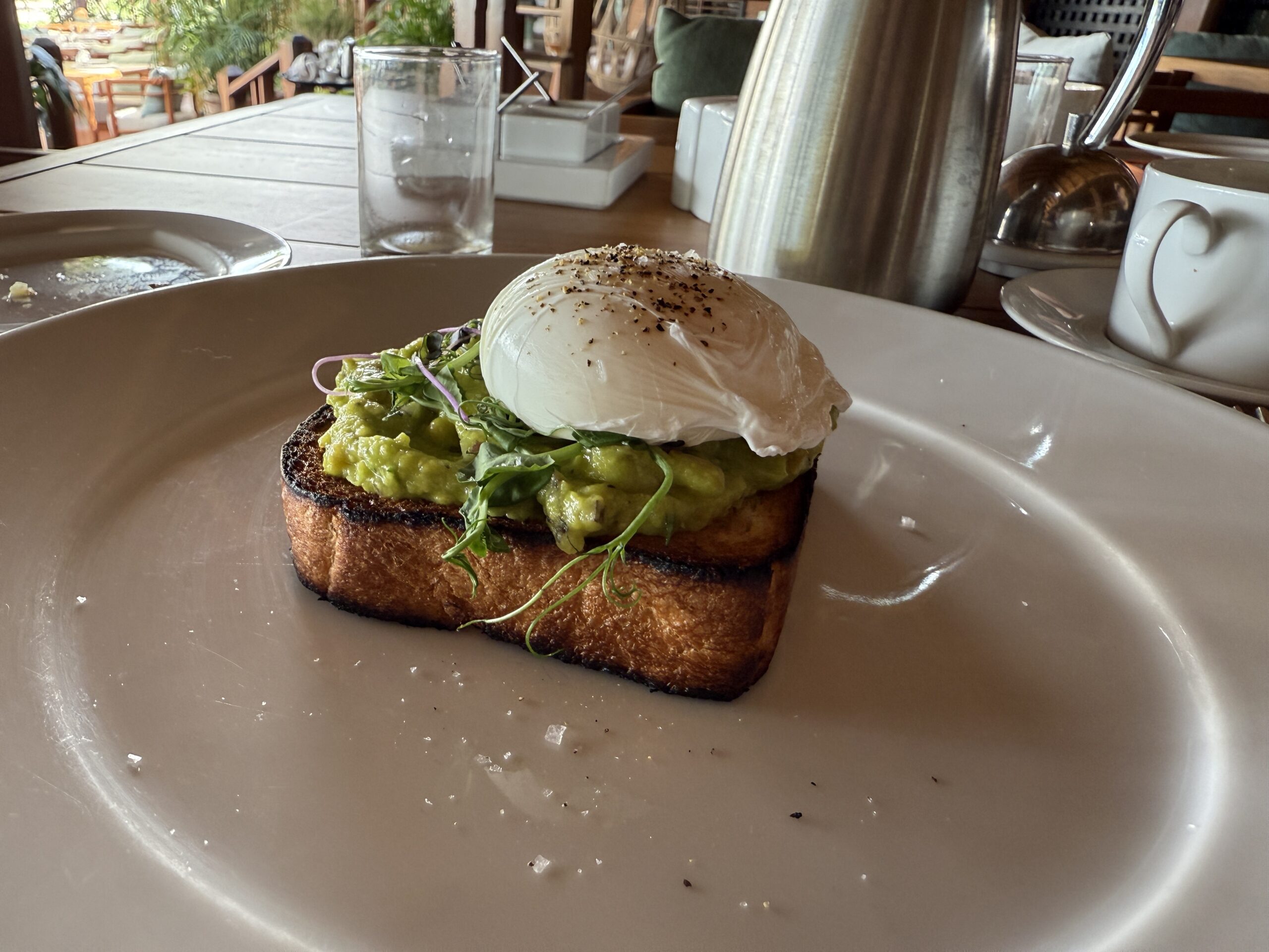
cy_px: 476
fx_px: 880
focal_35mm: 24
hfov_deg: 71.6
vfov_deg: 56.8
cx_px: 634
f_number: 2.2
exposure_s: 1/99
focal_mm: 2.22
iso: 200
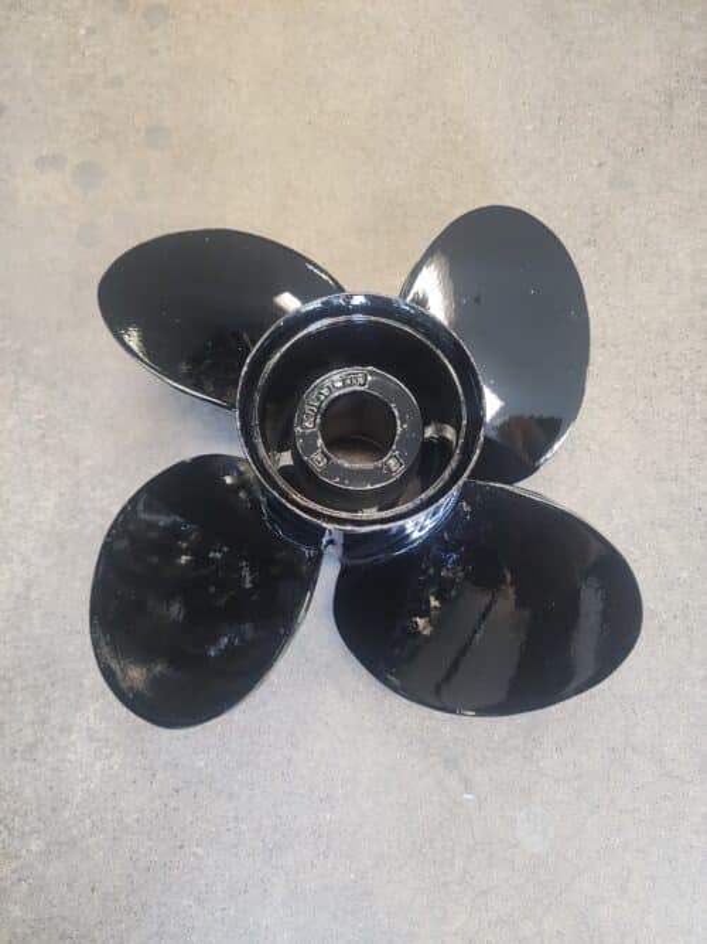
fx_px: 627
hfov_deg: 58.9
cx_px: 354
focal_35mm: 23
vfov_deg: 73.9
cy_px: 472
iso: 1000
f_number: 1.8
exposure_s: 1/120
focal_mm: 6.4
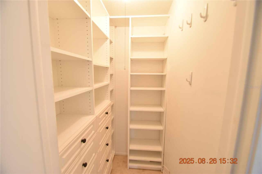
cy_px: 87
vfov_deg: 77.3
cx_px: 131
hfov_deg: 100.4
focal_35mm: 15
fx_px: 109
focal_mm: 10
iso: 800
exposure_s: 1/60
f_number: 3.5
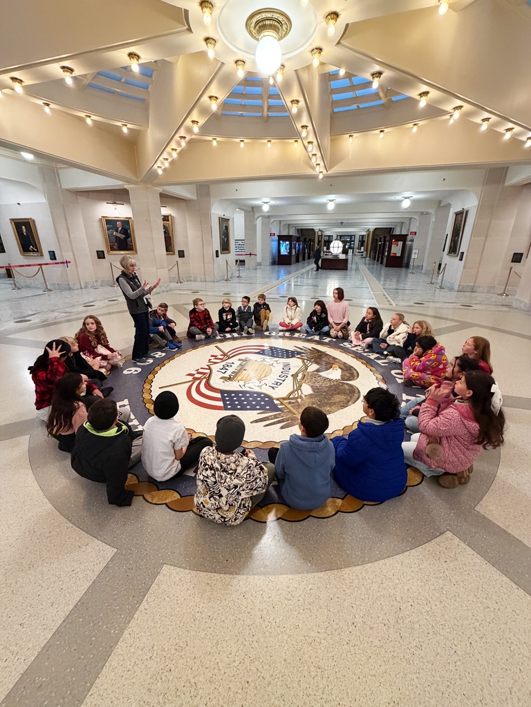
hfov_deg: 85.7
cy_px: 354
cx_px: 266
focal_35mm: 14
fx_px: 286
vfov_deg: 102.1
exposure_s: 1/60
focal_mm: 2.22
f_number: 2.2
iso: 400
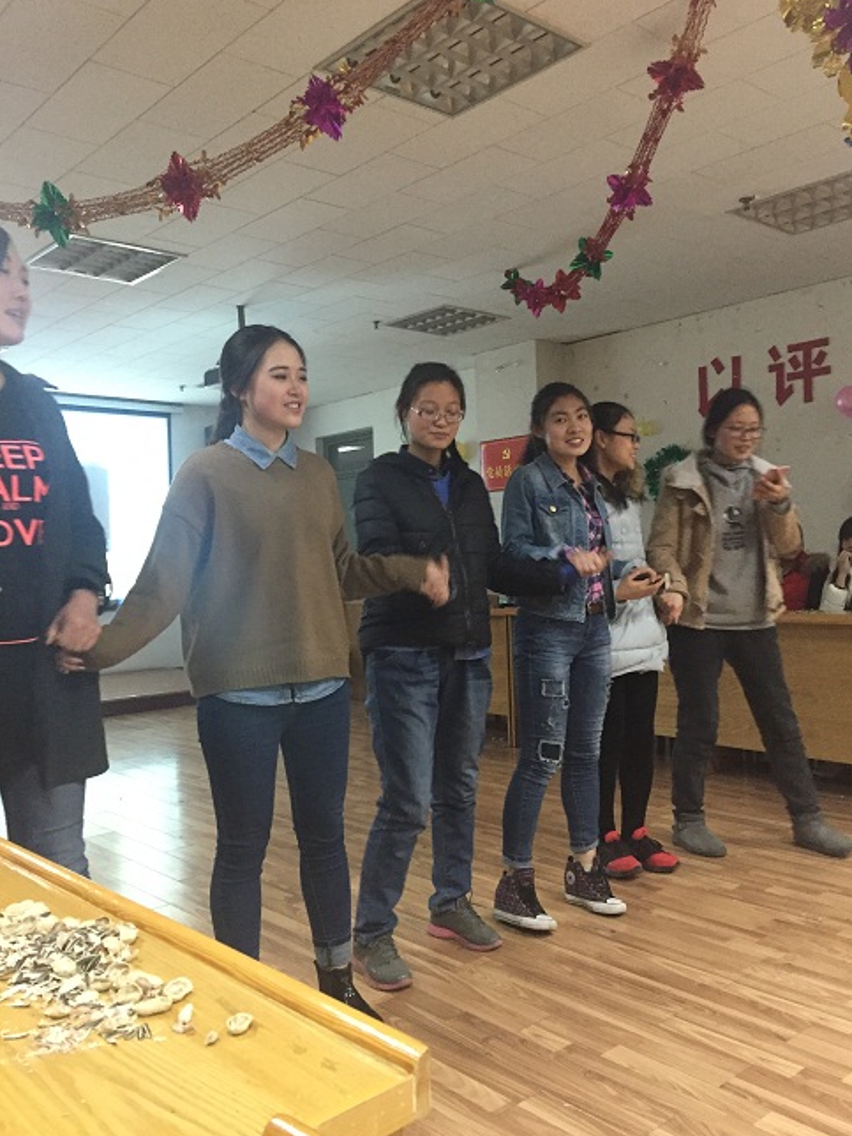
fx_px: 985
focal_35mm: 30
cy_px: 564
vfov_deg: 60.0
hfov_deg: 46.8
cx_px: 439
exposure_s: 1/17
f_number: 2.2
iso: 320
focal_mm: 4.15
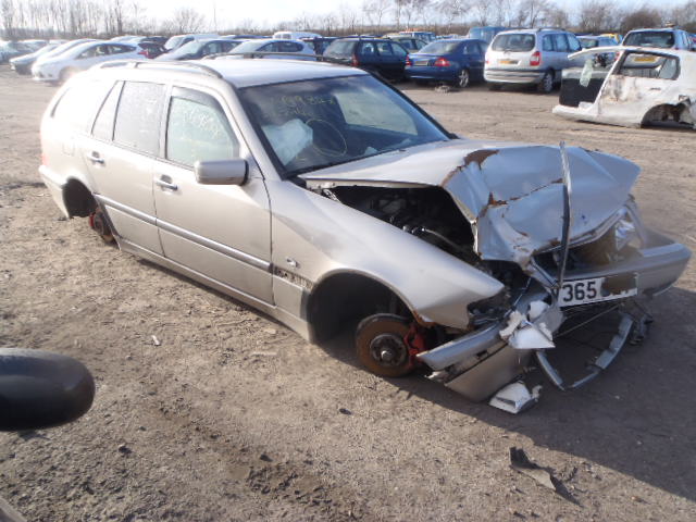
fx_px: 563
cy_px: 261
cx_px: 348
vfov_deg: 49.7
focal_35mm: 28
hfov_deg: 63.4
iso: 80
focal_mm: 5
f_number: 4.5
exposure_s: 1/200
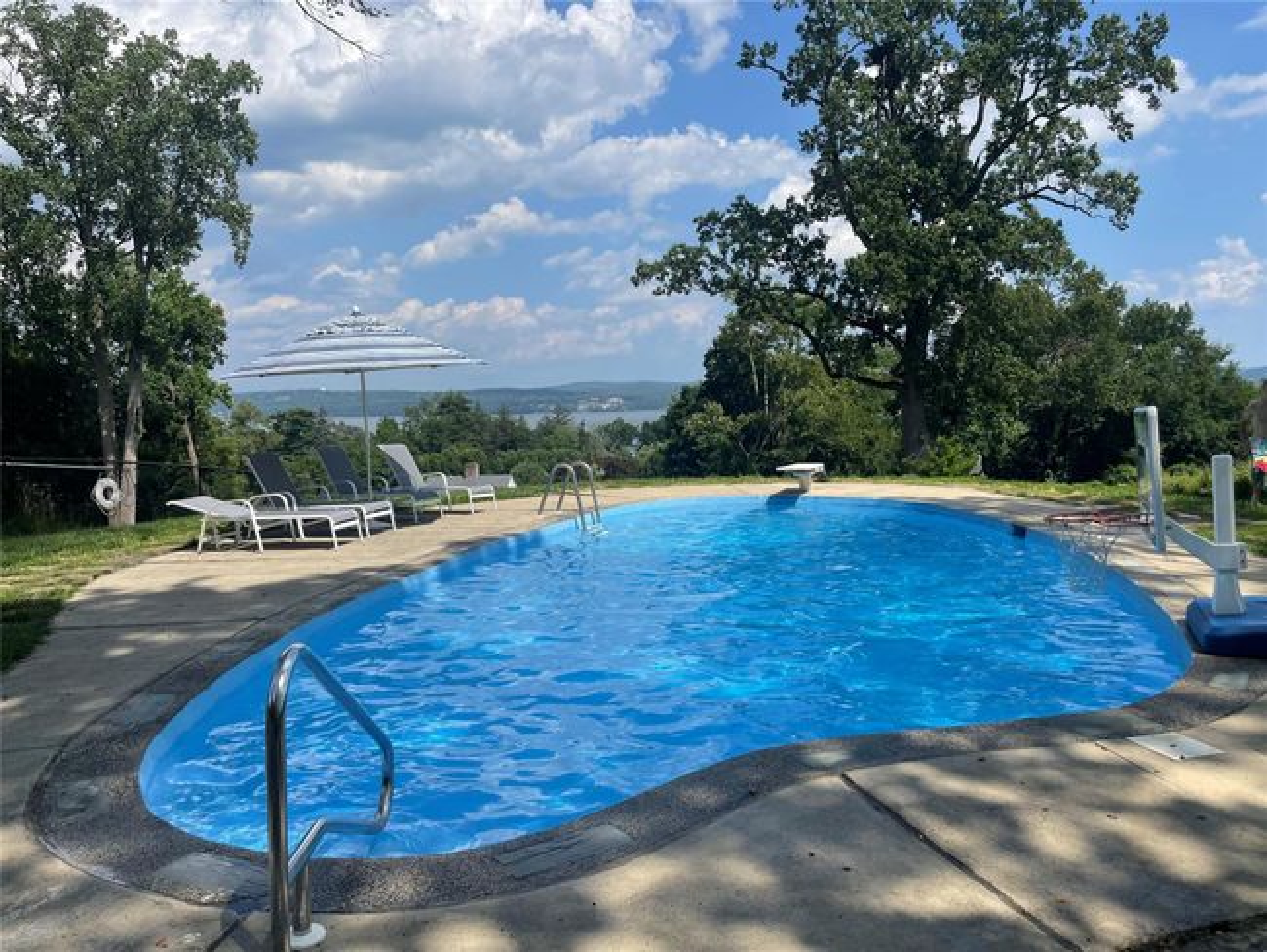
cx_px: 634
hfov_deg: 67.3
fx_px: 952
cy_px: 476
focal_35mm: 26
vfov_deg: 53.1
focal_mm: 4.2
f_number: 1.6
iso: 32
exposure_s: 1/4132
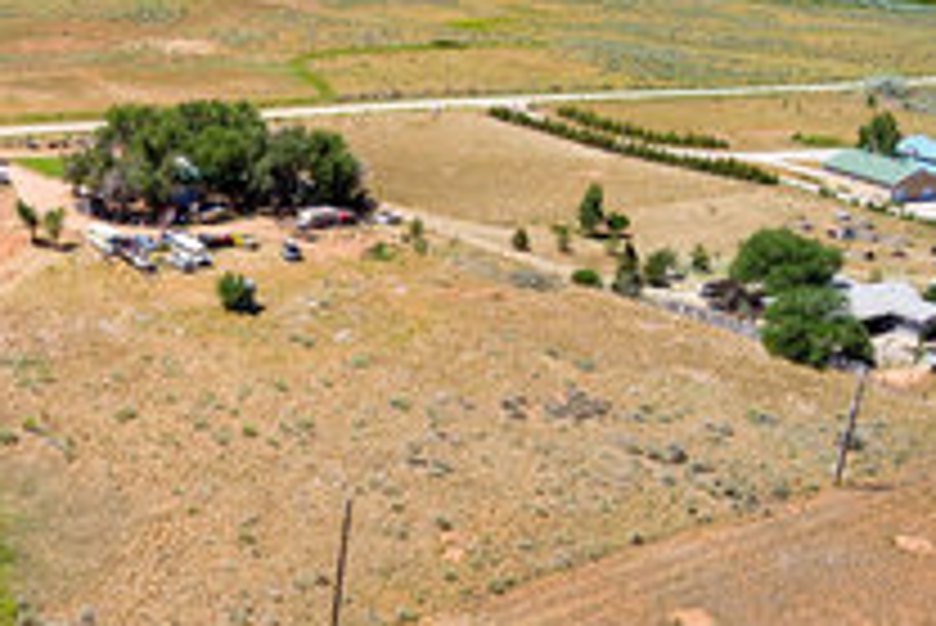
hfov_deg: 38.5
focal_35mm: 48
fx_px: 1249
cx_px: 106
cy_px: 347
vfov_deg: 28.1
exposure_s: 1/3800
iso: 163
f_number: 2.8
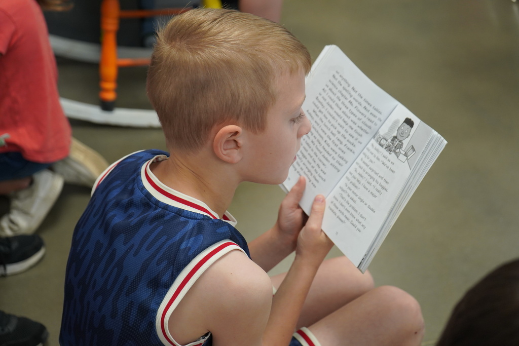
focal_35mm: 55
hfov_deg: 36.2
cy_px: 173
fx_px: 793
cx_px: 260
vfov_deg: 24.6
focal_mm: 55
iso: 2000
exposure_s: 1/160
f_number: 5
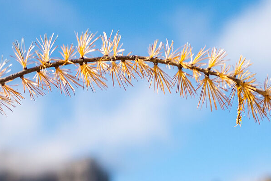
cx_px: 174
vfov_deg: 9.4
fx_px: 1055
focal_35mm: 140
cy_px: 310
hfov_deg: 14.6
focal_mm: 35
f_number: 2.8
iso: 100
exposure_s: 1/5000
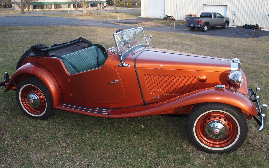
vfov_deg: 37.3
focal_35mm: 34
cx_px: 135
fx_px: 249
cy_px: 82
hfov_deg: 56.7
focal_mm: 6.7
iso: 100
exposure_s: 1/160
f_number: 3.2
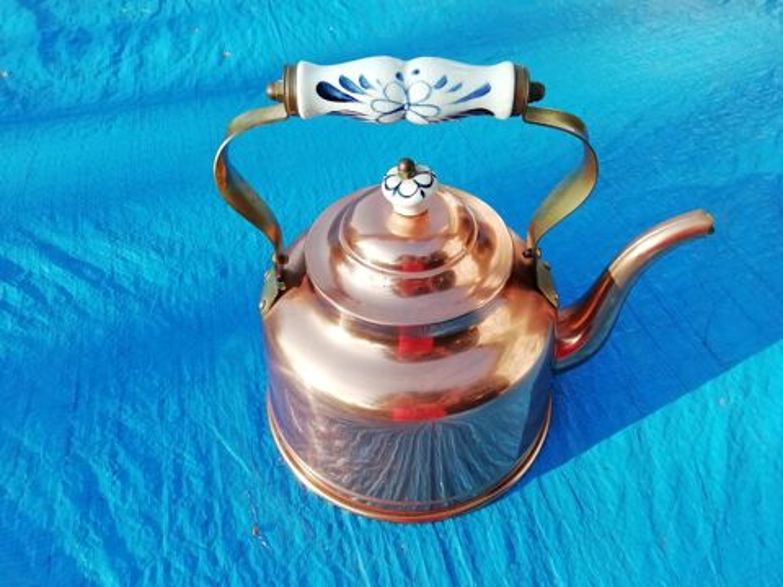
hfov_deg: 67.3
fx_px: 588
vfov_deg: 53.1
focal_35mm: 26
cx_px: 392
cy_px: 294
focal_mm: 3.46
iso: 50
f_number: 2.2
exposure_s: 1/299
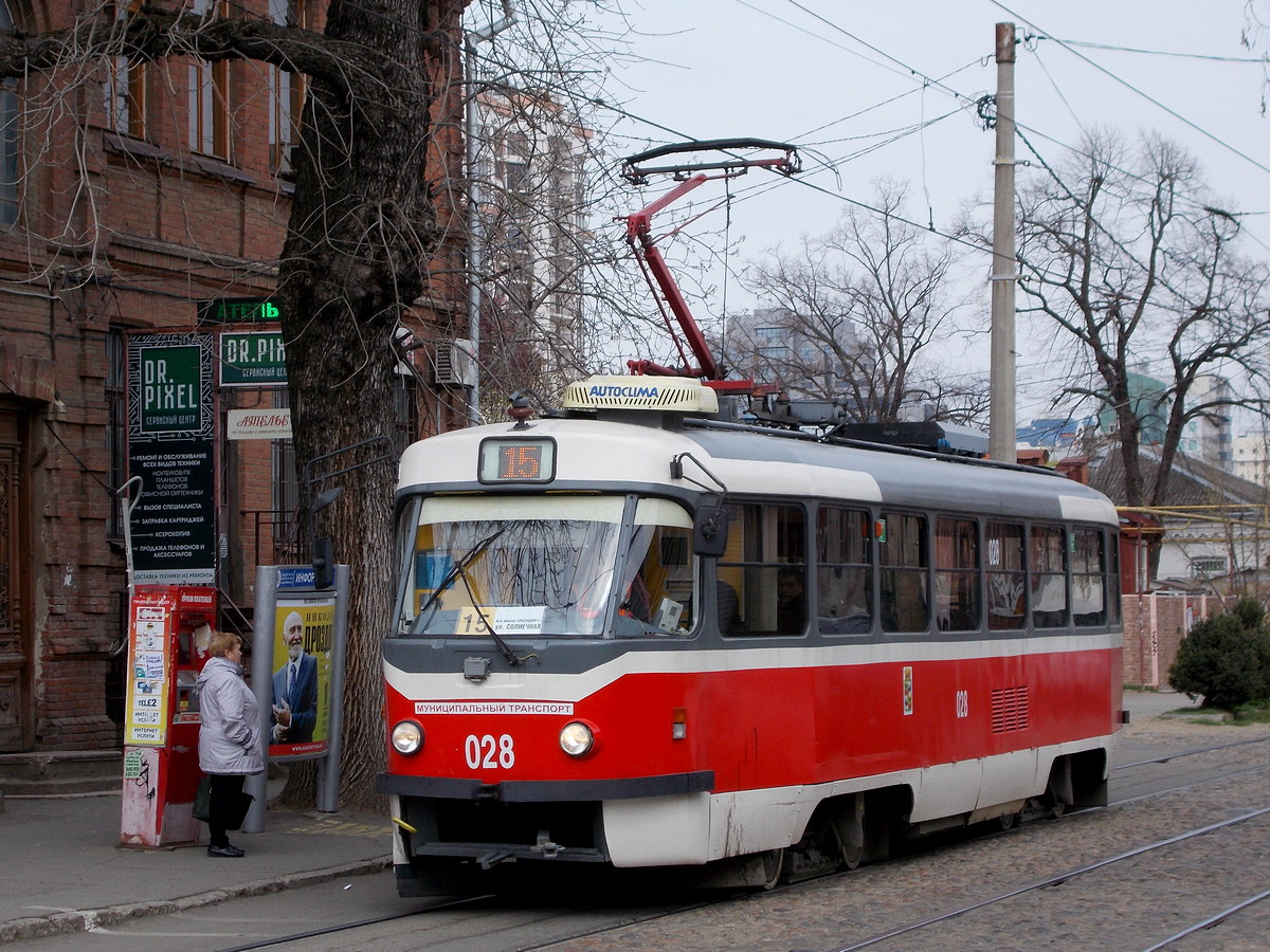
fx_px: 3155
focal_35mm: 86
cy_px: 476
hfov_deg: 22.8
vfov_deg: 17.2
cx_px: 635
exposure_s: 1/250
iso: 80
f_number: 6.3
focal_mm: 15.4
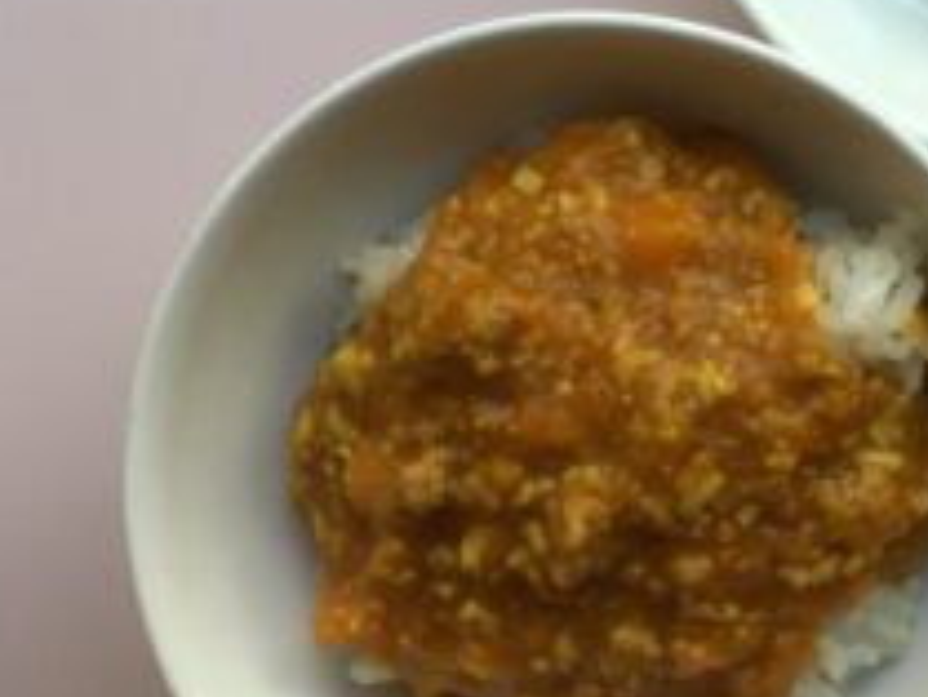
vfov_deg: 19.7
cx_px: 1070
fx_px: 1985
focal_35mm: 74
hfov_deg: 24.2
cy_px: 127
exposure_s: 1/60
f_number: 2.4
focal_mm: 3.3
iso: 25
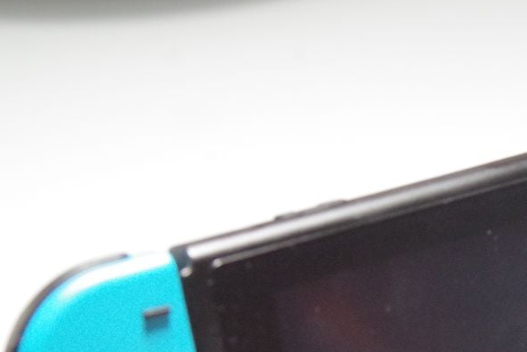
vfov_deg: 6.7
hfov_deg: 10.0
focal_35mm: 202
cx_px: 676
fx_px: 2957
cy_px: 468
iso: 3200
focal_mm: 50
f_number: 4
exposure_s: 1/60
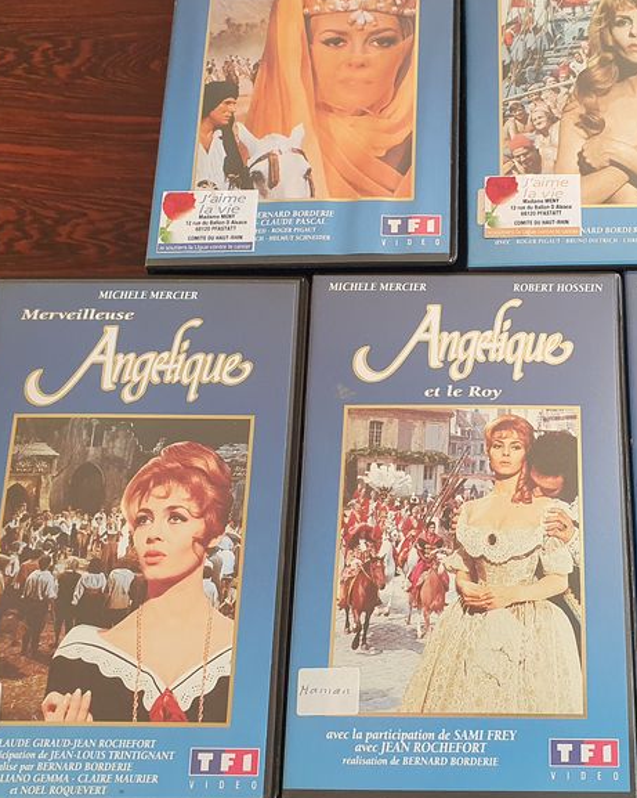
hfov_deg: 33.3
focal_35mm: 44
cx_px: 496
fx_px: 1038
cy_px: 353
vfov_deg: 42.0
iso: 200
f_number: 2.4
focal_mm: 4.32
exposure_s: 1/100
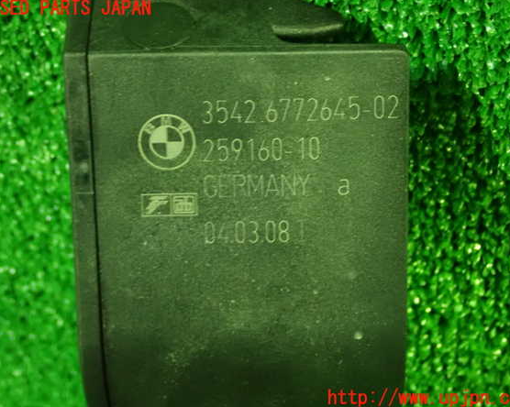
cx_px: 260
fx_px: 1177
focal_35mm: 78
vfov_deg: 19.6
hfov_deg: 24.5
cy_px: 204
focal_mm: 13.47
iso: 1600
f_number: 4.2
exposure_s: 1/10
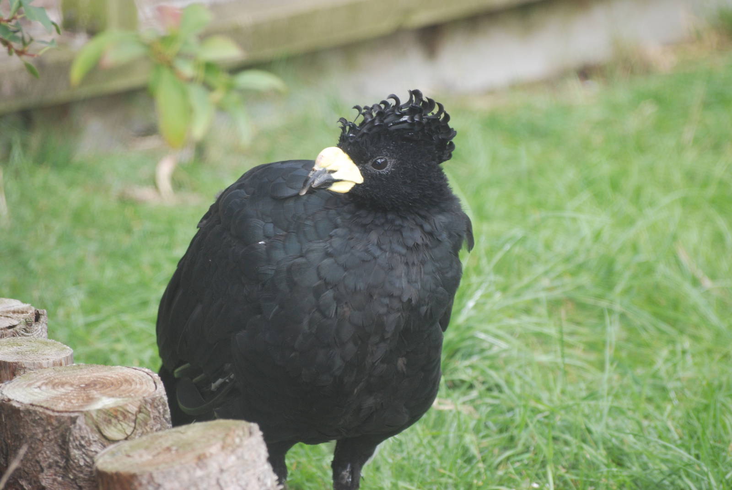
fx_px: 6718
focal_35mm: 330
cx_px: 366
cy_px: 245
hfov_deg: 6.2
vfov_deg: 4.2
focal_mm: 220
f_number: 5.3
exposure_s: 1/100
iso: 400
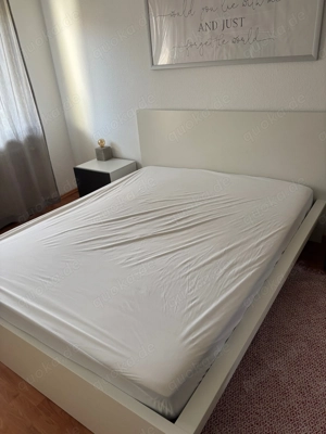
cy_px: 217
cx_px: 163
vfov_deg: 67.3
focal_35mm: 26
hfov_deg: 53.1
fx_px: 326
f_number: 1.6
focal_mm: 5.96
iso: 125
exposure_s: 1/115
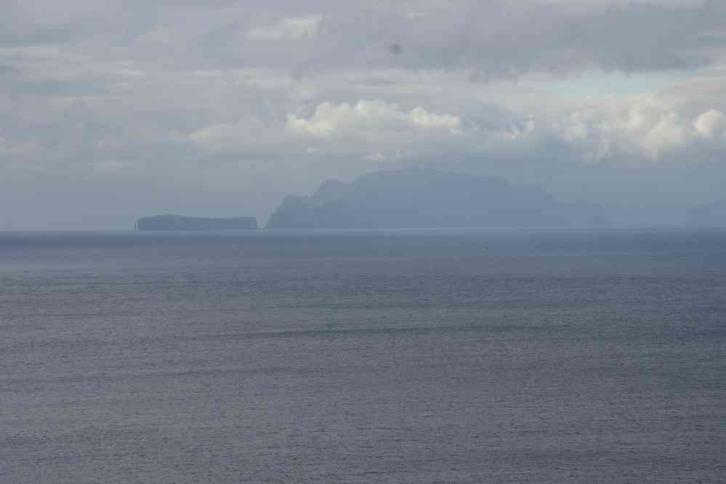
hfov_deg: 11.4
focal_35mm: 180
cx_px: 363
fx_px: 3630
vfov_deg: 7.6
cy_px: 242
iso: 200
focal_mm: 120
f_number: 10
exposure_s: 1/200
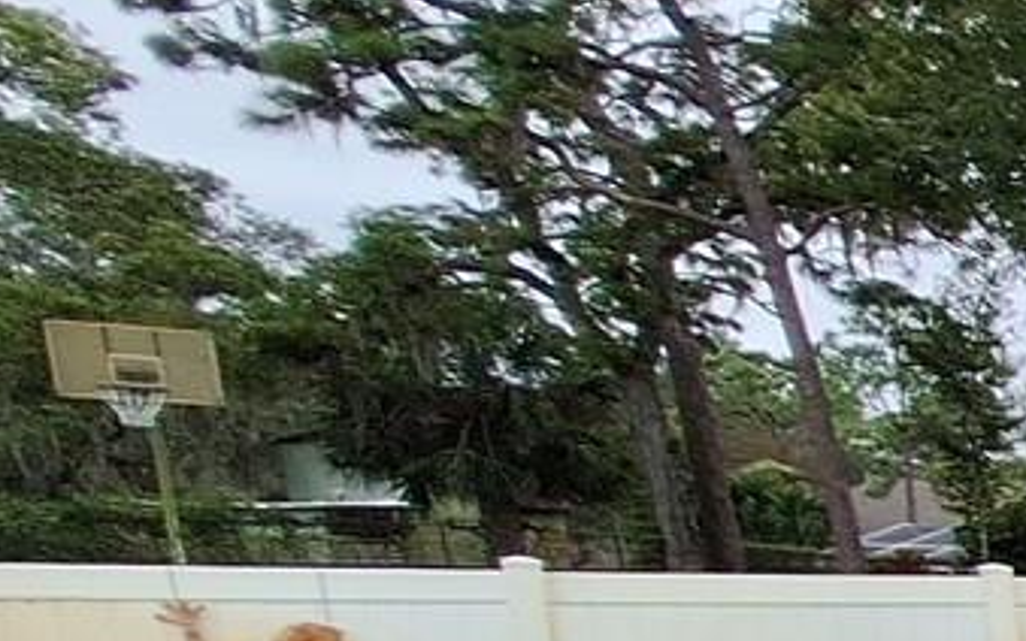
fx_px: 1818
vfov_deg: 17.7
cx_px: 2370
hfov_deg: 16.0
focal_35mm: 65
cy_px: 986
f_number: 2.2
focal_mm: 1.74
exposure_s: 1/803
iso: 40
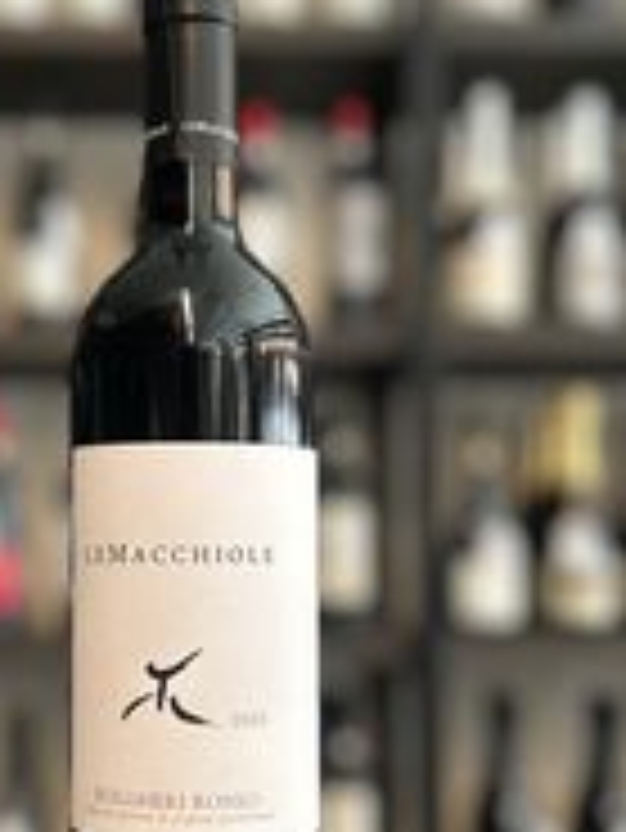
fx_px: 1445
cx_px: 167
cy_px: 528
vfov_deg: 32.0
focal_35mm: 60
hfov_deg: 24.2
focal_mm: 5.7
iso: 125
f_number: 1.5
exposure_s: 1/50
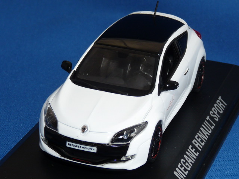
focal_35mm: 115
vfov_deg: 12.9
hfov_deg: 17.1
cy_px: 90
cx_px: 120
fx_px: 794
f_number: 4
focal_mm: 11.5
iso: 100
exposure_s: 1/30
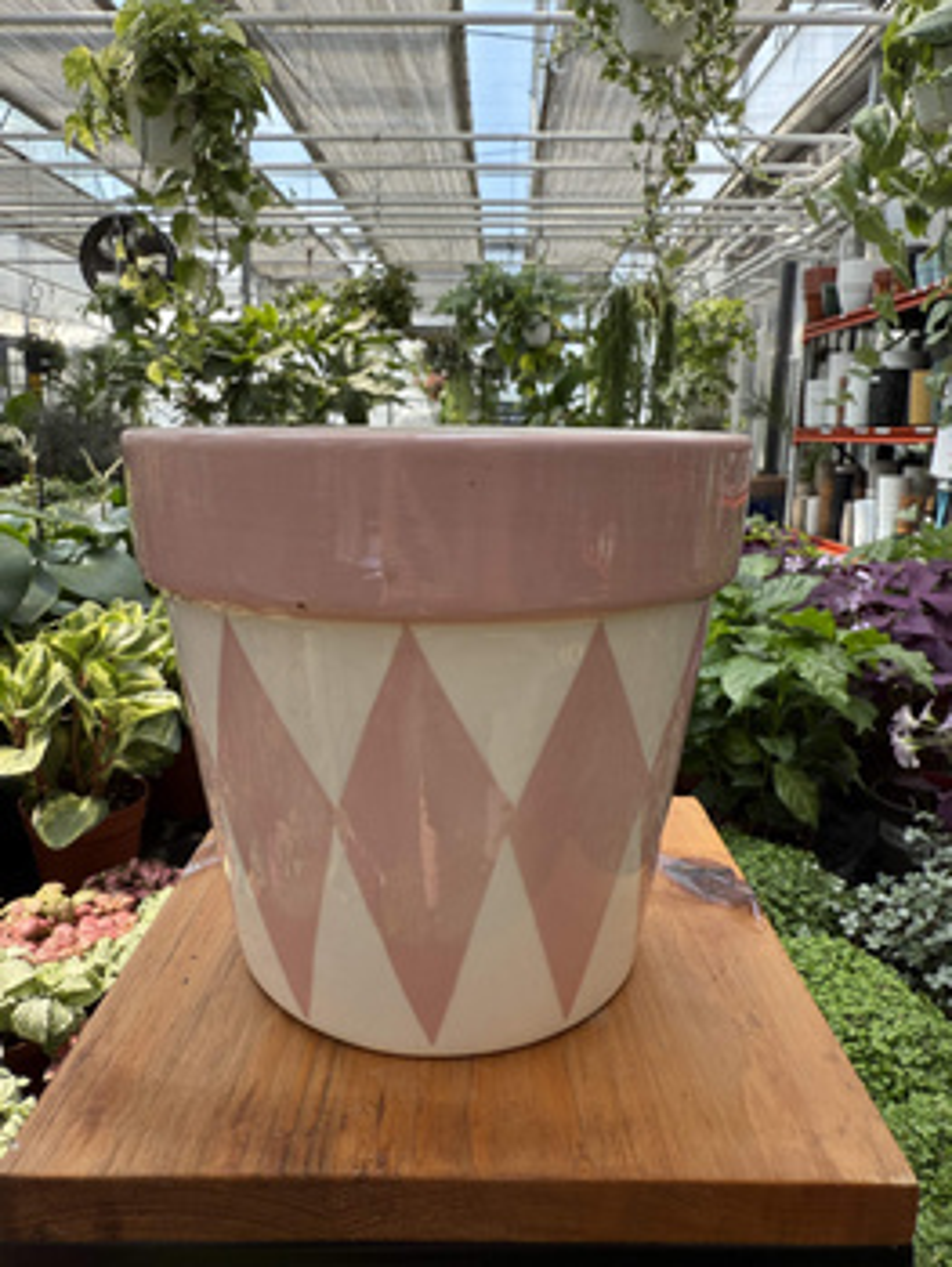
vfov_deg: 69.4
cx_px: 476
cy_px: 634
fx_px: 916
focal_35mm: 25
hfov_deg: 54.9
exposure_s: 1/511
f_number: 2.2
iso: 50
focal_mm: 2.22
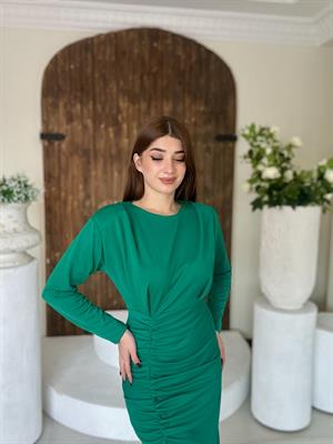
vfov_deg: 60.0
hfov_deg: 46.8
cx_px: 166
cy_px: 222
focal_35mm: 30
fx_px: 385
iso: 40
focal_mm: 2.69
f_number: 1.9
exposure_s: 1/100
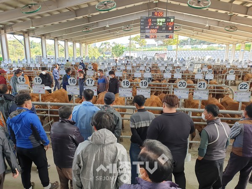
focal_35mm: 26
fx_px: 189
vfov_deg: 53.1
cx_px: 126
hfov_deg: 67.3
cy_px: 94
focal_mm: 4.3
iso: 50
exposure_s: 1/60
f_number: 2.4
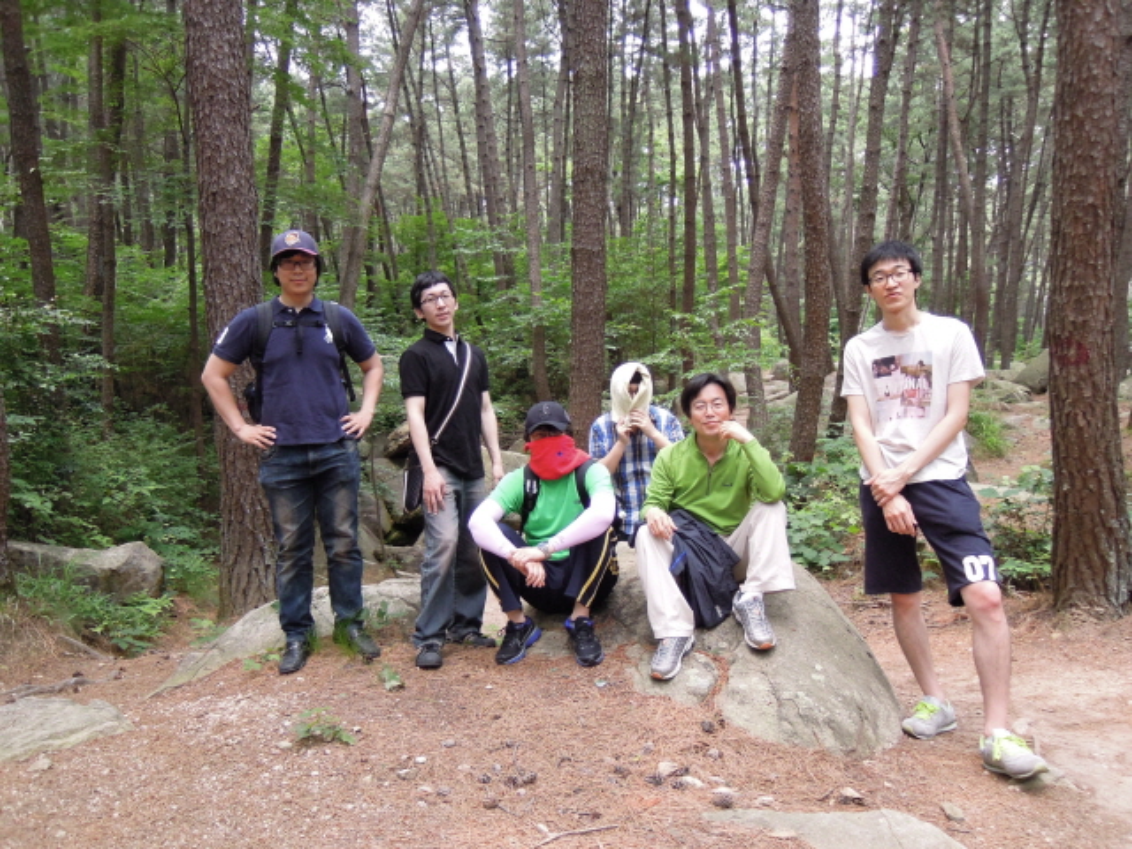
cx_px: 566
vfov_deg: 56.8
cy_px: 424
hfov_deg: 71.6
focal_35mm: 24
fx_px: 785
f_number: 1.8
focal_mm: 4.3
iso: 400
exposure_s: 1/1000
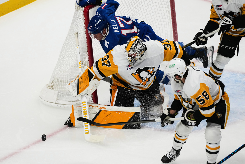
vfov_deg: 2.3
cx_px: 122
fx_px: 4084
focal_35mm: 600
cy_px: 82
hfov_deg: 3.4
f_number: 4
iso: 2500
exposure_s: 1/2500
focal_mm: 600
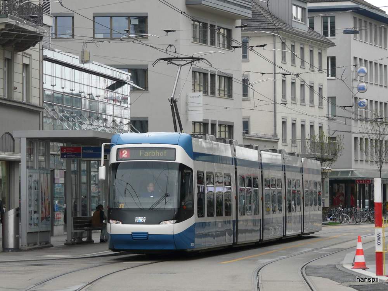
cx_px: 194
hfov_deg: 11.6
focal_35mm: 171
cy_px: 146
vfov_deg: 8.7
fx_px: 1917
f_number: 4
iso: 100
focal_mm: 28.1
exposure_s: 1/160
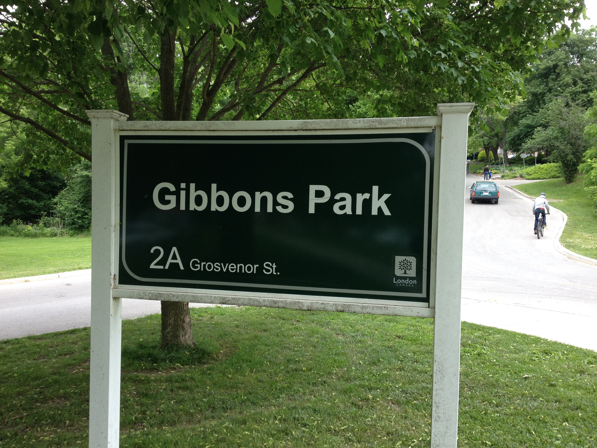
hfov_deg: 52.6
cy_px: 224
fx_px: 604
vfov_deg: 40.7
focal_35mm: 35
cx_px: 298
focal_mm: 4.28
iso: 50
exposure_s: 1/218
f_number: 2.4
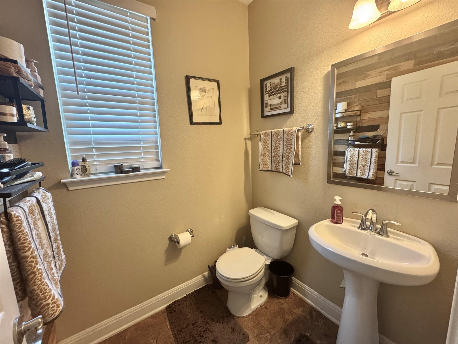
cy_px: 172
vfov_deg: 85.7
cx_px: 229
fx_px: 185
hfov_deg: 102.1
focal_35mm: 14
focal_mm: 2.22
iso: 400
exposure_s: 1/60
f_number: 2.2
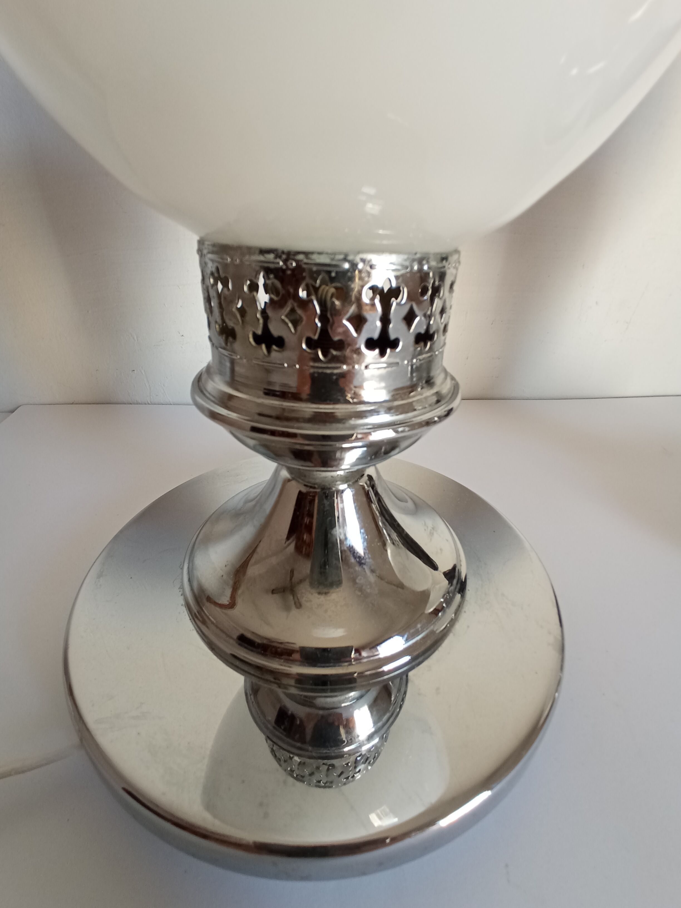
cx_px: 340
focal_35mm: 15
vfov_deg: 98.2
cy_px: 454
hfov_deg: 81.7
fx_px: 393
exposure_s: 1/33.3
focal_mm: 1.65
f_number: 2.2
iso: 196
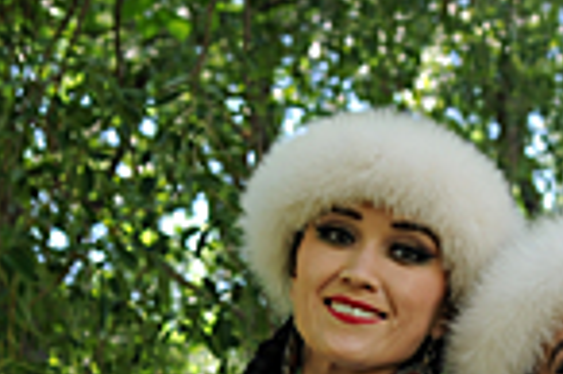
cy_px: 524
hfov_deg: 11.8
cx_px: 469
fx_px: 2702
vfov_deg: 7.8
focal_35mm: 173
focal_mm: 32
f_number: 4.5
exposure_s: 1/100
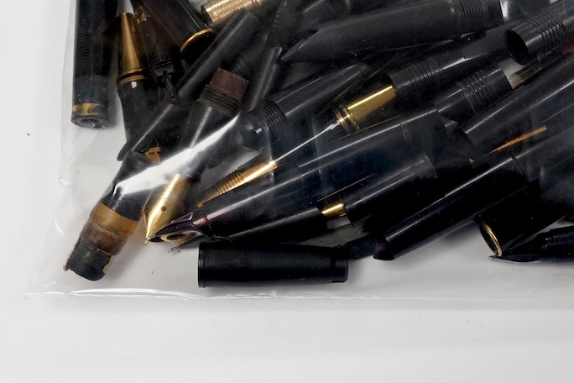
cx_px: 431
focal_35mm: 74
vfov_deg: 18.2
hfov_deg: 27.0
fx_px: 1180
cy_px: 70
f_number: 13
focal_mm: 30
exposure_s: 1/160
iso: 2500
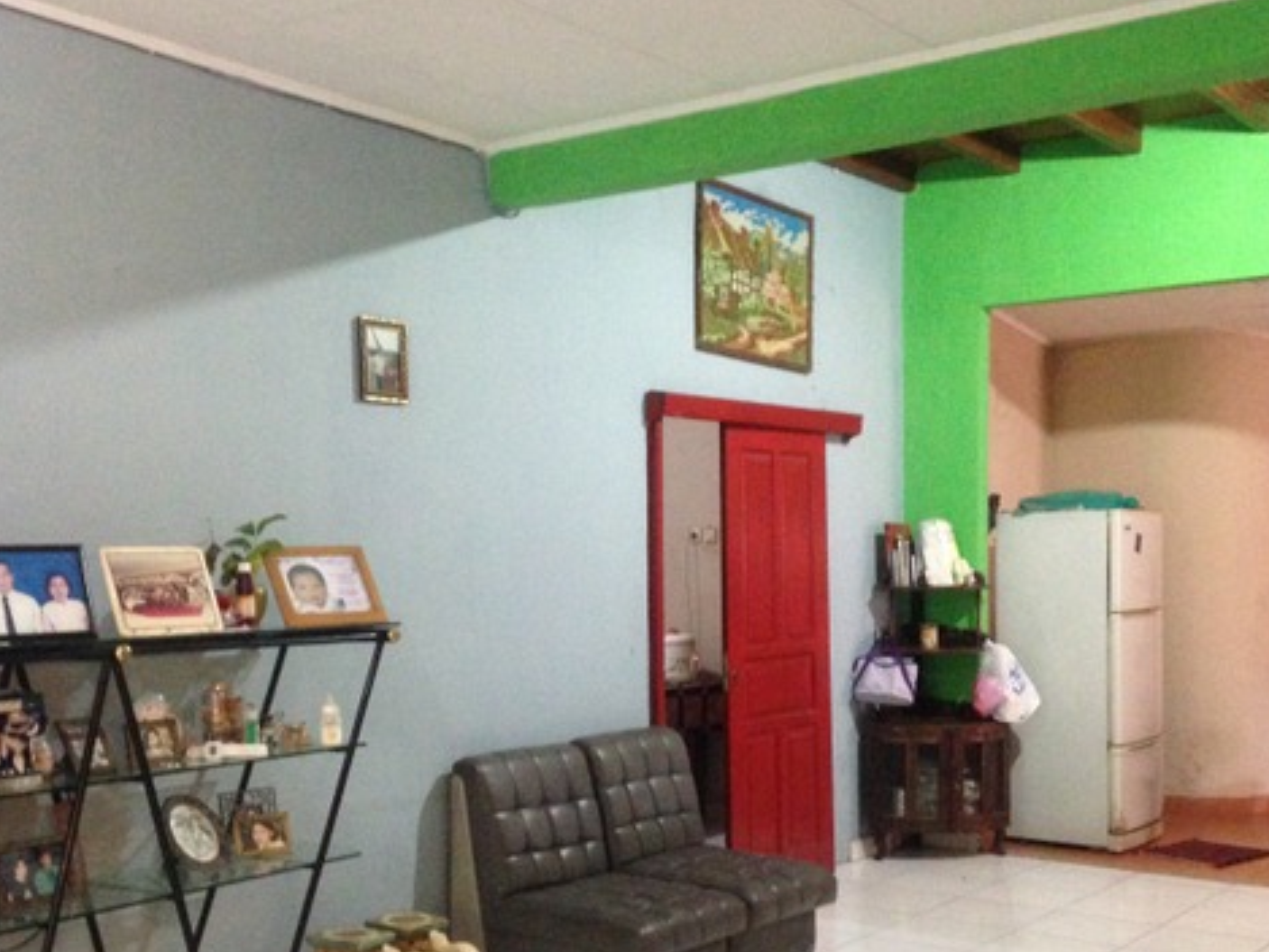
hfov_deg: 42.1
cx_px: 630
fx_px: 1650
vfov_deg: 32.0
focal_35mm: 45
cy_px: 595
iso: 640
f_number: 2.4
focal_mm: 4.12
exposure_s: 1/15
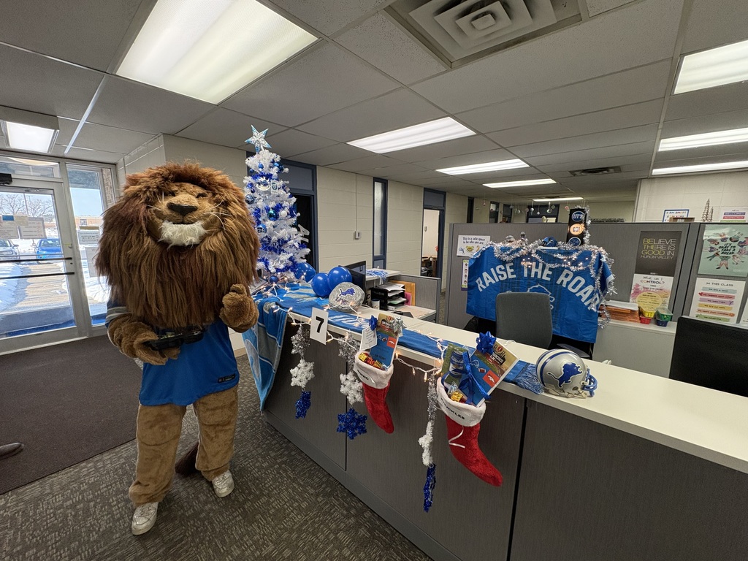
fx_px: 303
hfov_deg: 102.1
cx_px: 374
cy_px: 280
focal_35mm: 14
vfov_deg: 85.7
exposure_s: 1/120
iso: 250
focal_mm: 2.22
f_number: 2.2
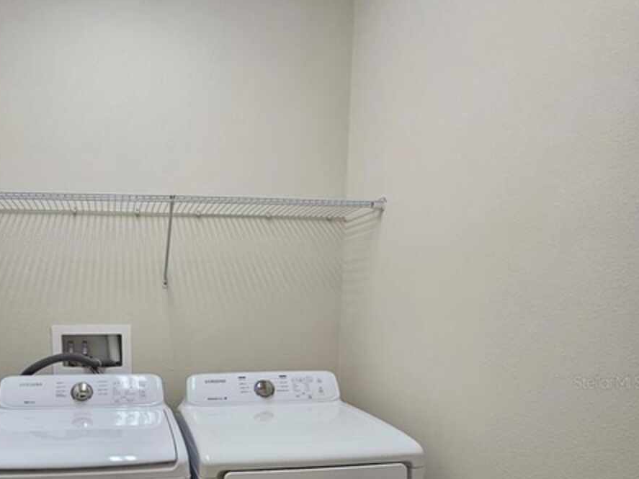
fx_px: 461
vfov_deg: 51.5
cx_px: 185
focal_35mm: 25
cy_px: 382
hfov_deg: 66.4
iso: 125
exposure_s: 1/60
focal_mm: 2.2
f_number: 2.2
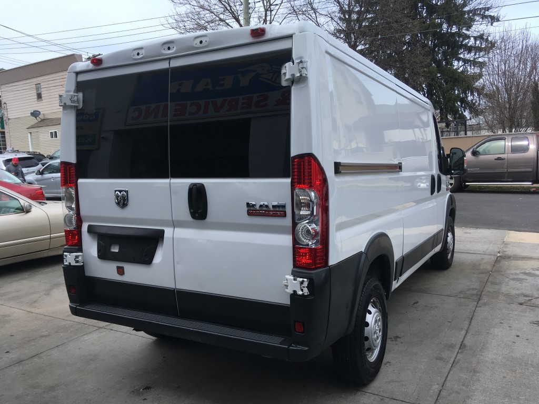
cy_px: 202
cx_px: 270
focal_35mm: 29
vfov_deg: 48.2
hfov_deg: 61.7
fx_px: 452
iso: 25
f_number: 2.2
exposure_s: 1/810
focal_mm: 4.15
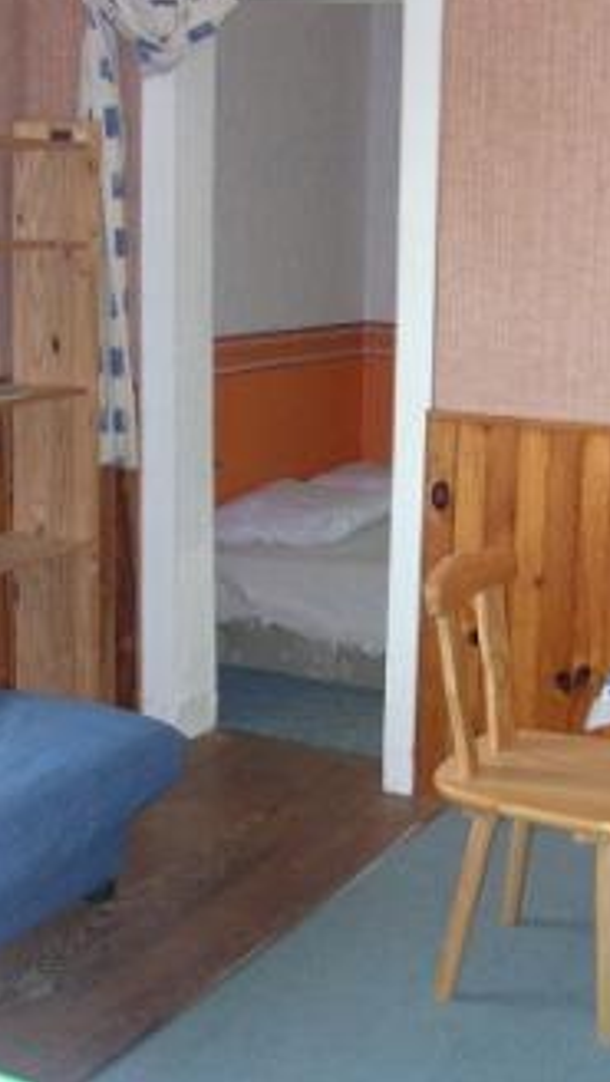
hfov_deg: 21.8
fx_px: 1578
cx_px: 409
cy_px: 531
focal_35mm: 55
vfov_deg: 37.8
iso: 329
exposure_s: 1/60
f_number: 2.7
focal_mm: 5.6
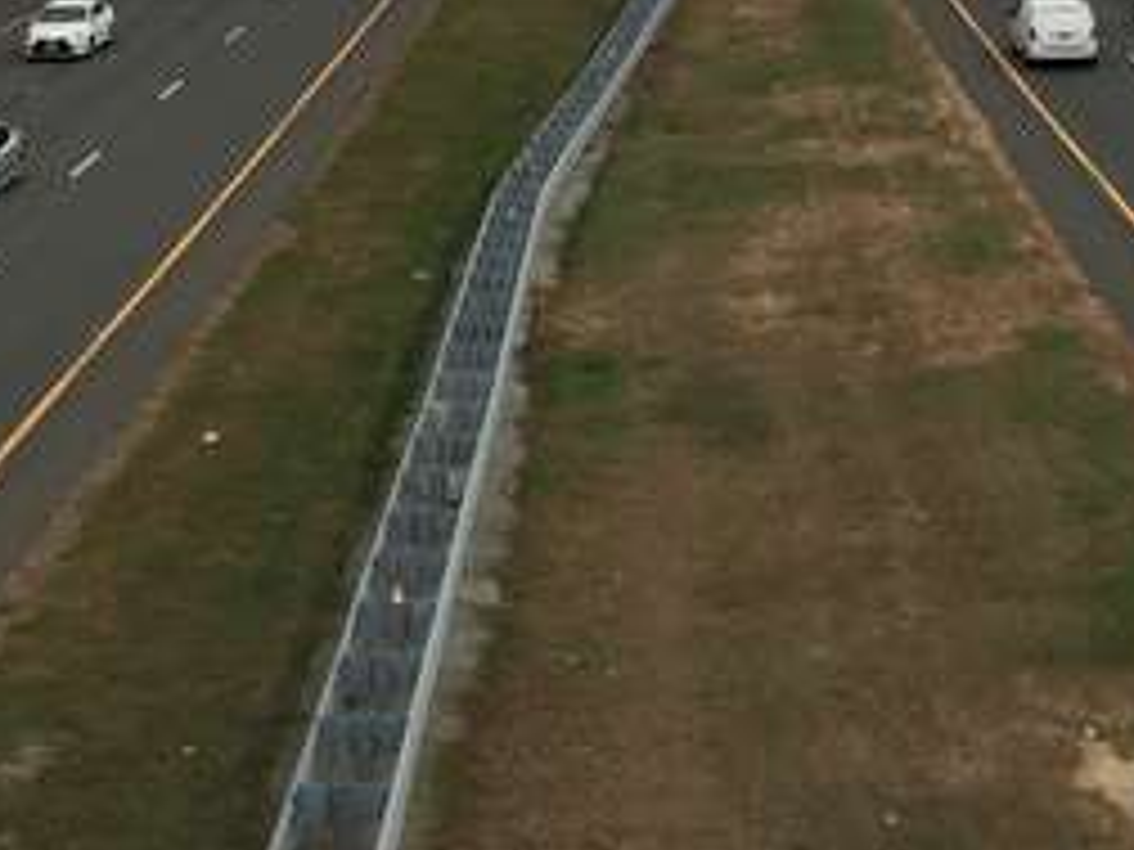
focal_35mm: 92
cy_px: -27
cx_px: 621
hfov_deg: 21.3
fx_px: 3014
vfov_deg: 15.7
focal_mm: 4.15
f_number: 2.2
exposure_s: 1/638
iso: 32
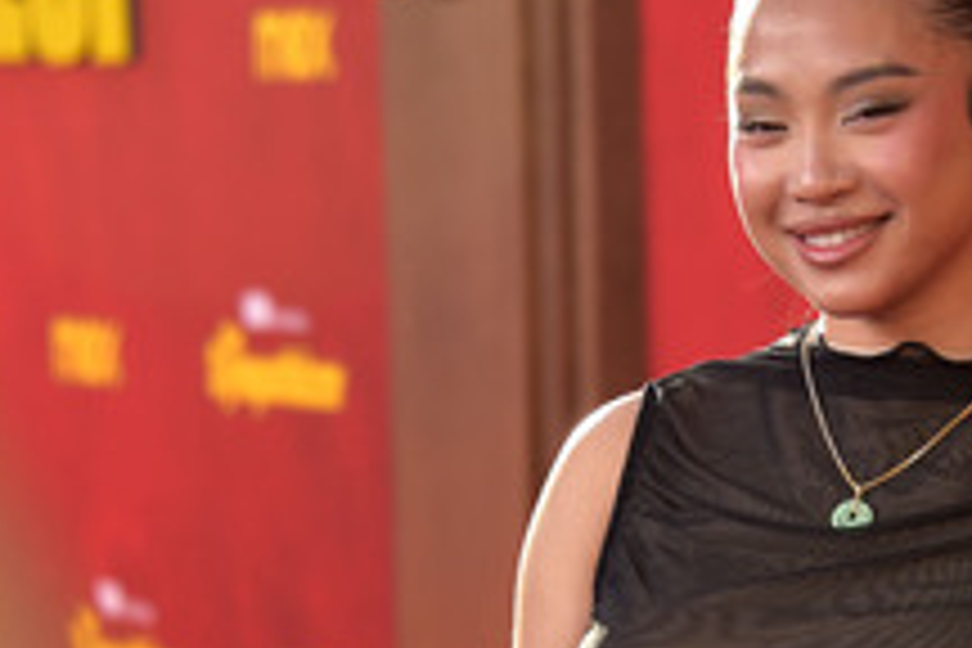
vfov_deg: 5.3
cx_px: 878
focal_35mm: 260
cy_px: 477
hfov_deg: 7.9
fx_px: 7019
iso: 800
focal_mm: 125
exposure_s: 1/1600
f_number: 6.3
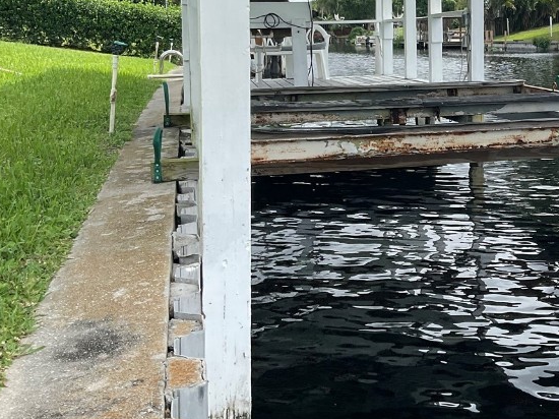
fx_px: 872
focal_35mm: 54
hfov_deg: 33.7
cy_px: 112
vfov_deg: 26.7
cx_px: 499
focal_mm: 3
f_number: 1.8
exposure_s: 1/1015
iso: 16
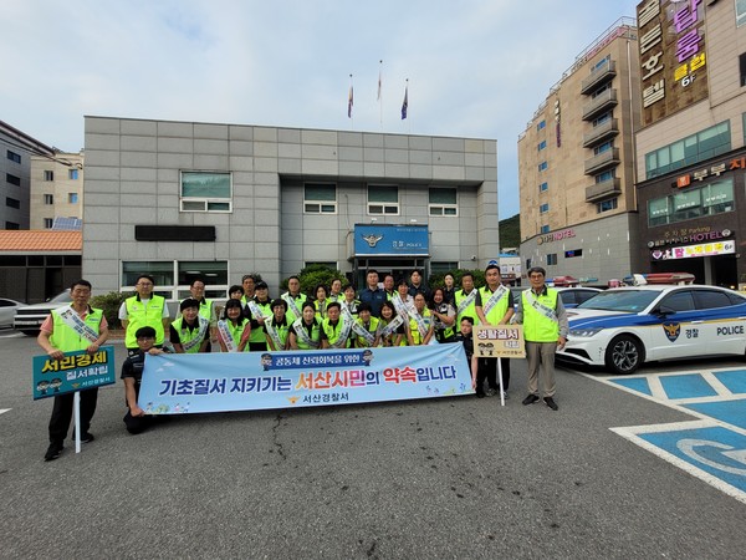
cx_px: 373
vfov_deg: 89.9
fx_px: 280
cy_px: 280
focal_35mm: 13
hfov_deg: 106.2
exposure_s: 1/201
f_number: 2.2
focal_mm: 1.74
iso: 40
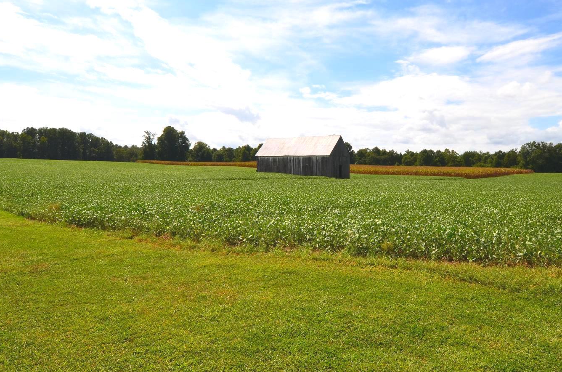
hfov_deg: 75.8
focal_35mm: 23
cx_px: 319
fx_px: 358
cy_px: 173
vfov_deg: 54.8
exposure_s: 1/320
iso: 200
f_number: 10
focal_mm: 10
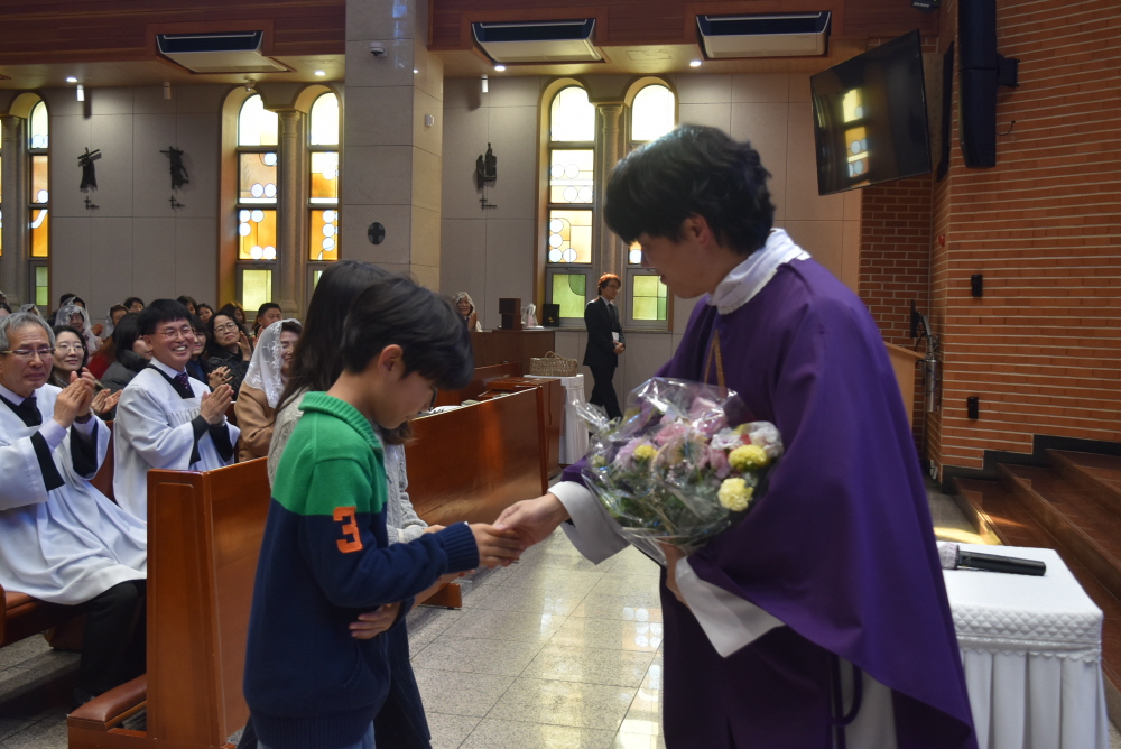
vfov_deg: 35.5
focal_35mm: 38
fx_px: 1168
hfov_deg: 51.3
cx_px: 560
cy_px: 374
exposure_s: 1/80
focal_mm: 25
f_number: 4.5
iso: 400
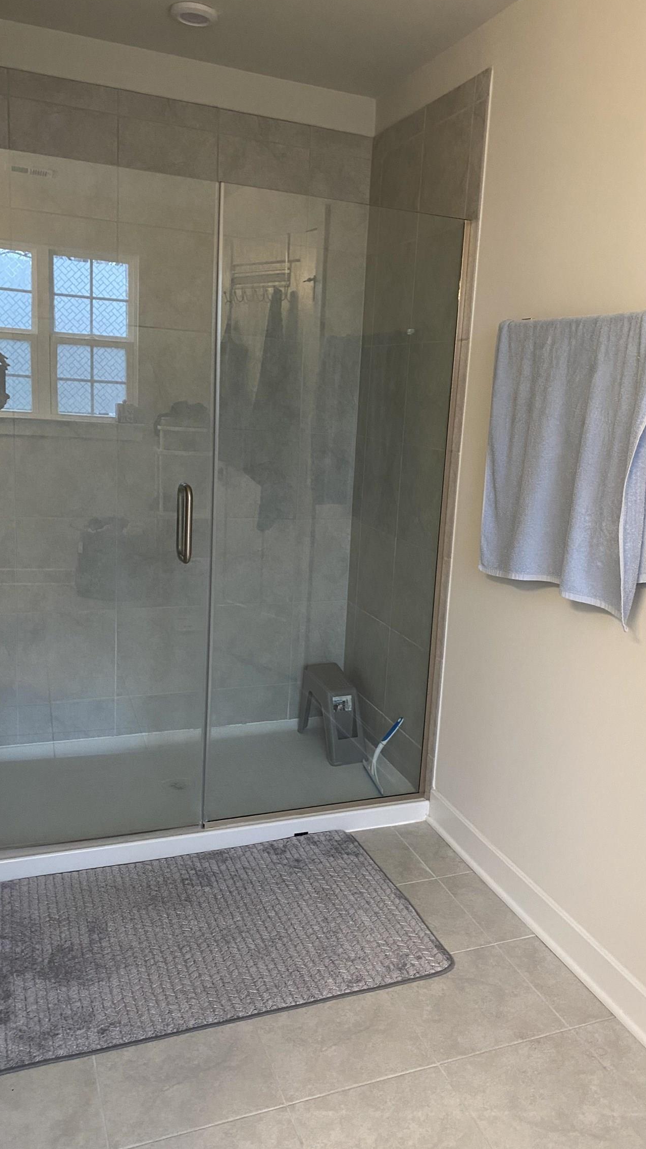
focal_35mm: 29
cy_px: 581
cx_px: 391
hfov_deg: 40.0
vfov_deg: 66.1
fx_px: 883
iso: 250
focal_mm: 4.25
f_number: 1.8
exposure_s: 1/60
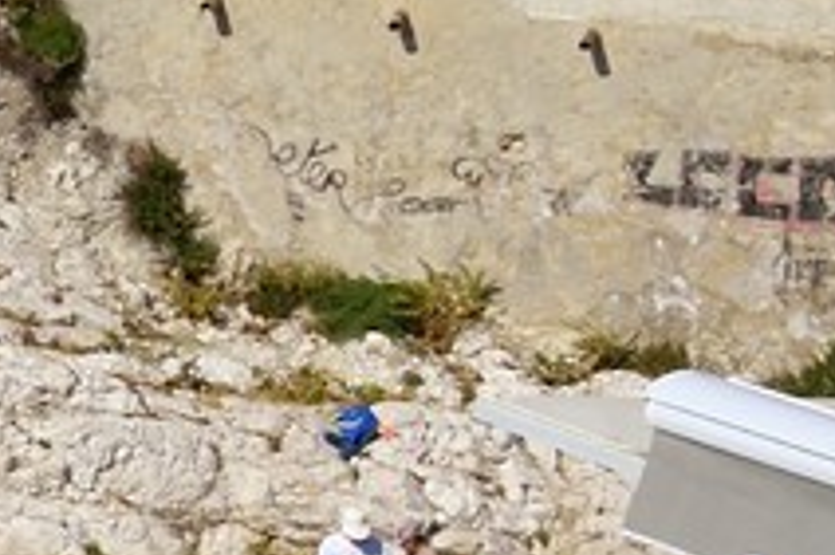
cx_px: -2024
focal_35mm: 272
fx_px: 6304
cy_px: -374
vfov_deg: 5.0
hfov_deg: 6.6
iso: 200
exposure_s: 1/250
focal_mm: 36
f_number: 20
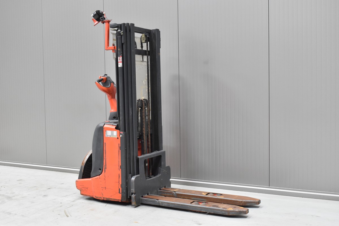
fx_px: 424
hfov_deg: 43.6
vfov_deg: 29.9
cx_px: 170
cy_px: 113
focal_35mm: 45
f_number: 6.3
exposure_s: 1/20
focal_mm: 30
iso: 1600
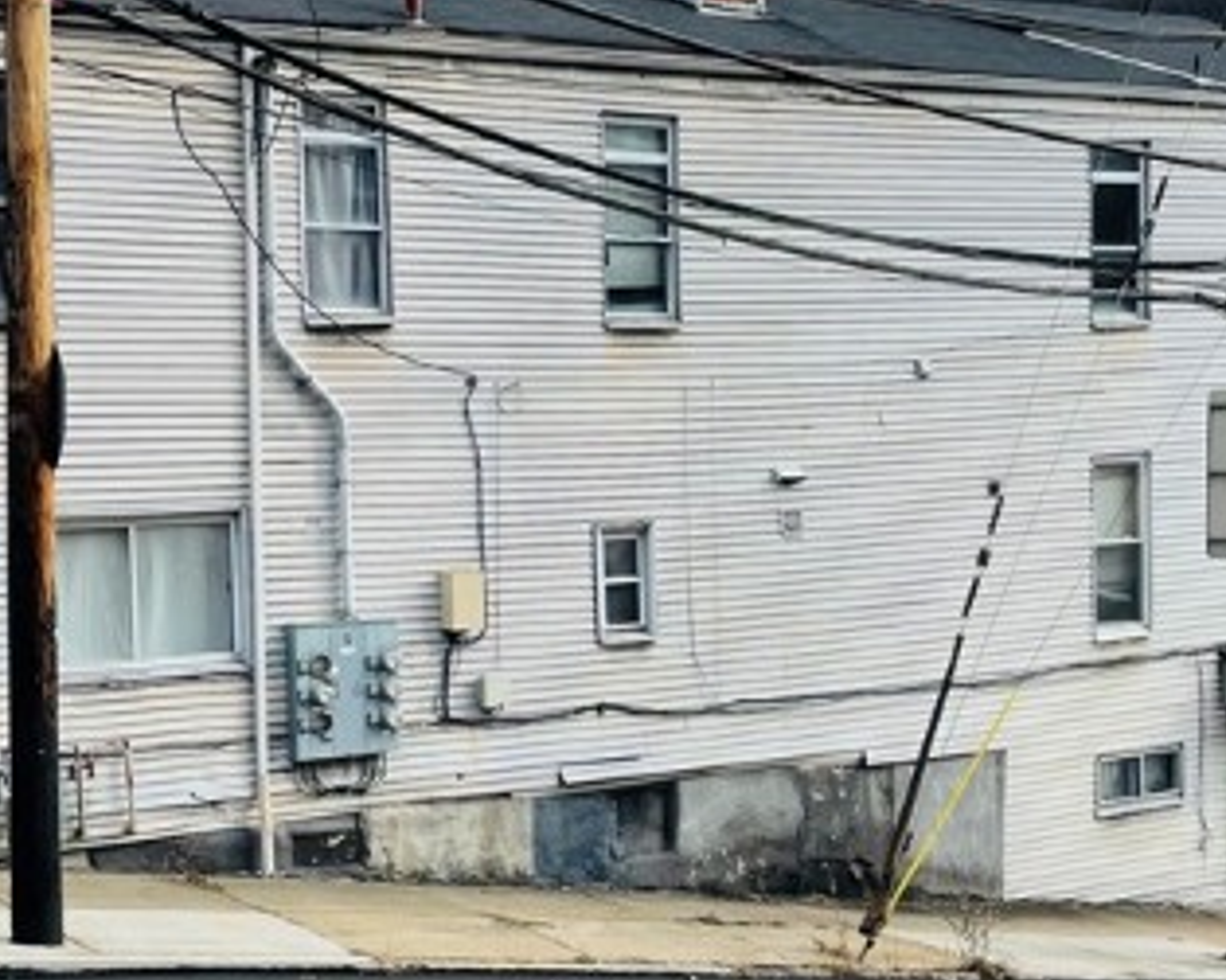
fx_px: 2249
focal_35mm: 62
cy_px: 511
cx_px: 480
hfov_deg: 30.4
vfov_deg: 24.6
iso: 32
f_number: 1.6
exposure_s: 1/1949
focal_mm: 4.2
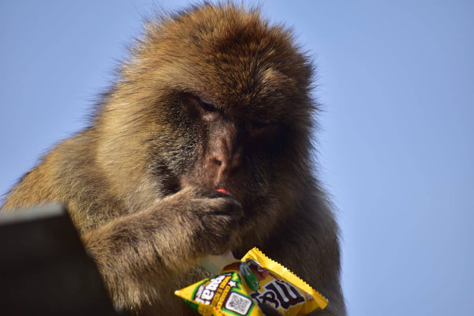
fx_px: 5530
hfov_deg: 4.9
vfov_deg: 3.3
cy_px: 158
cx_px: 237
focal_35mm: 420
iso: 220
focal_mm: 280
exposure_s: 1/800
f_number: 6.3
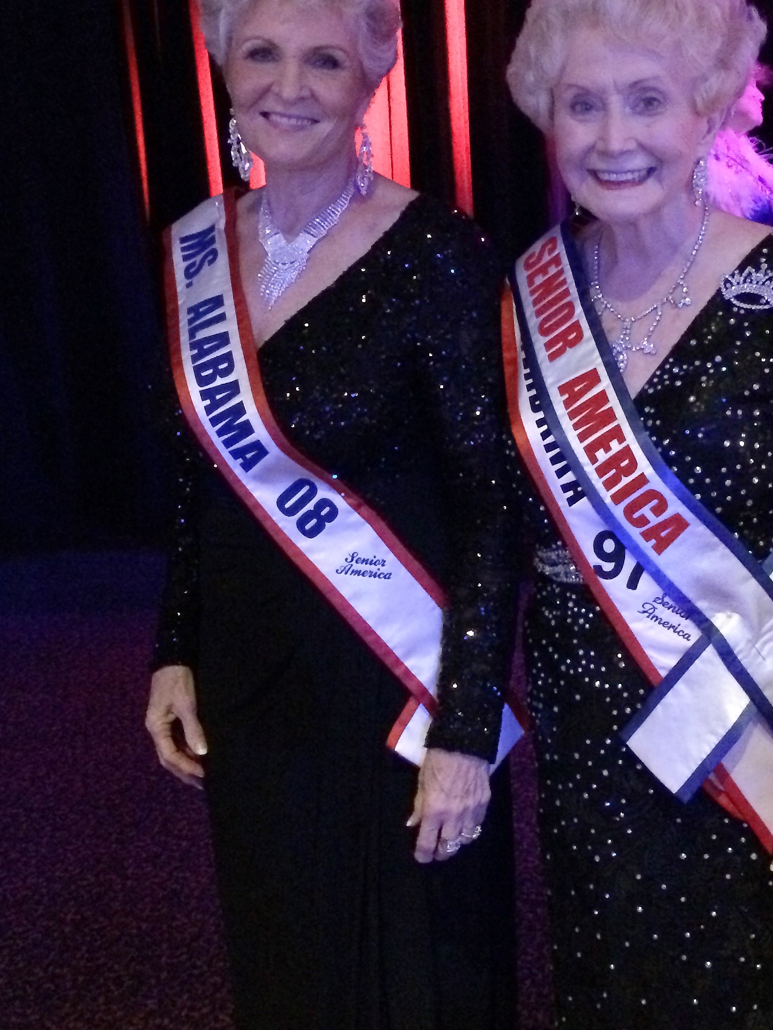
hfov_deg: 30.8
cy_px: 478
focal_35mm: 47
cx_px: 474
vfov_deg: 40.4
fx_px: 1399
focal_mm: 4.12
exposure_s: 1/15
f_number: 2.2
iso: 1600
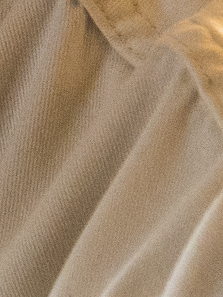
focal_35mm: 1810
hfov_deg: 0.8
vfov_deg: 1.1
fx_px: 15554
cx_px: -721
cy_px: -325
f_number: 5.6
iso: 8000
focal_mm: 200
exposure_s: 1/125
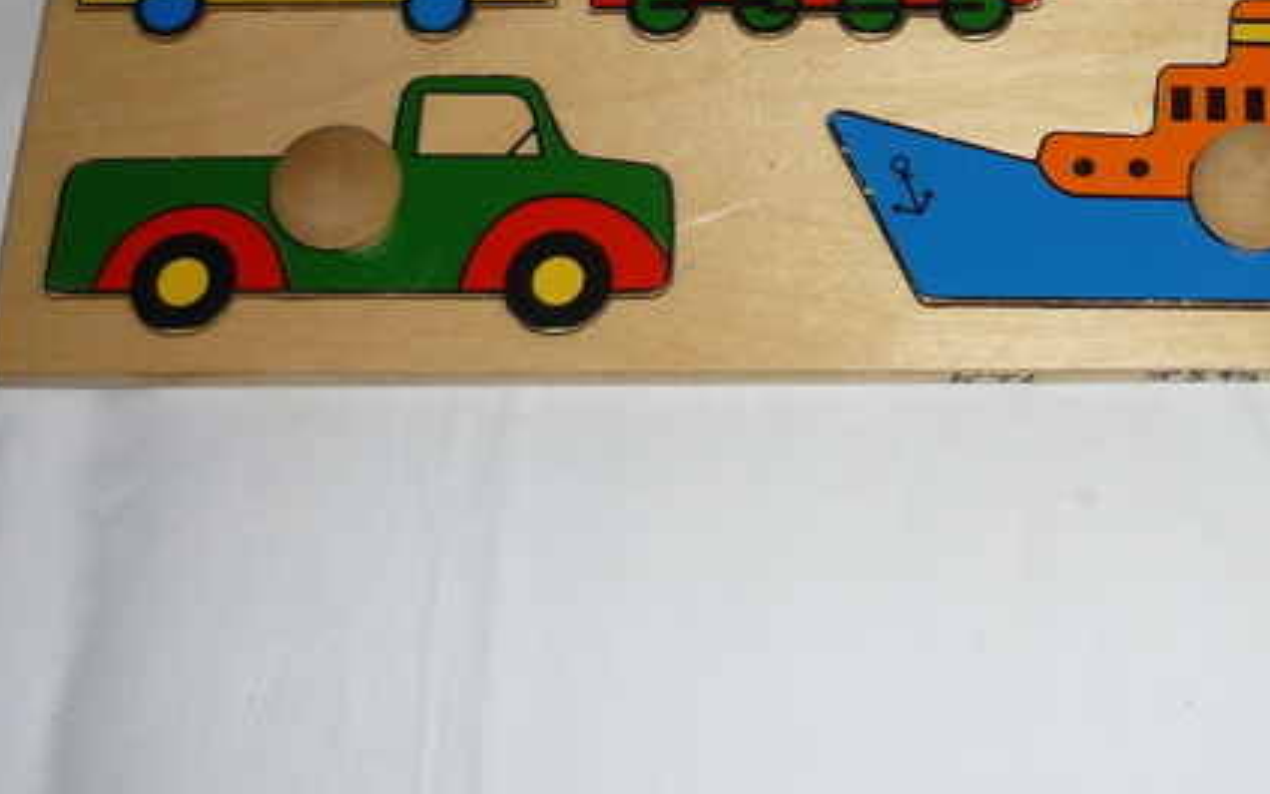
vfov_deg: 19.4
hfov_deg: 30.3
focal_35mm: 66
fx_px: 2284
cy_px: 114
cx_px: 1033
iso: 100
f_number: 2.8
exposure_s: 1/30
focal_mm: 5.5
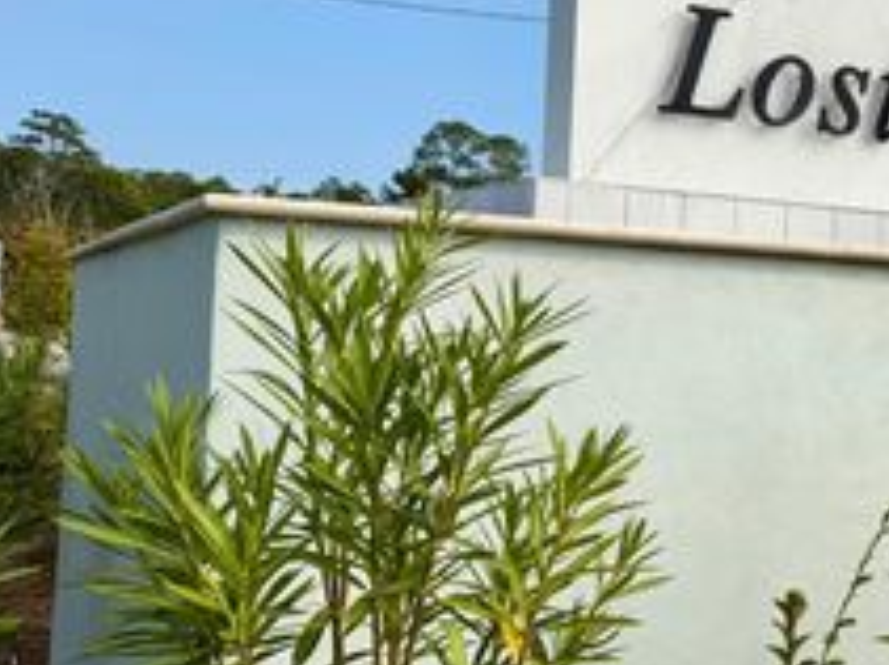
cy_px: 276
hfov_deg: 30.8
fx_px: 1463
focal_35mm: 57
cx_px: 935
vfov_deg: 25.6
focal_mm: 6.76
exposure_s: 1/5714
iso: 80
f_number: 1.78
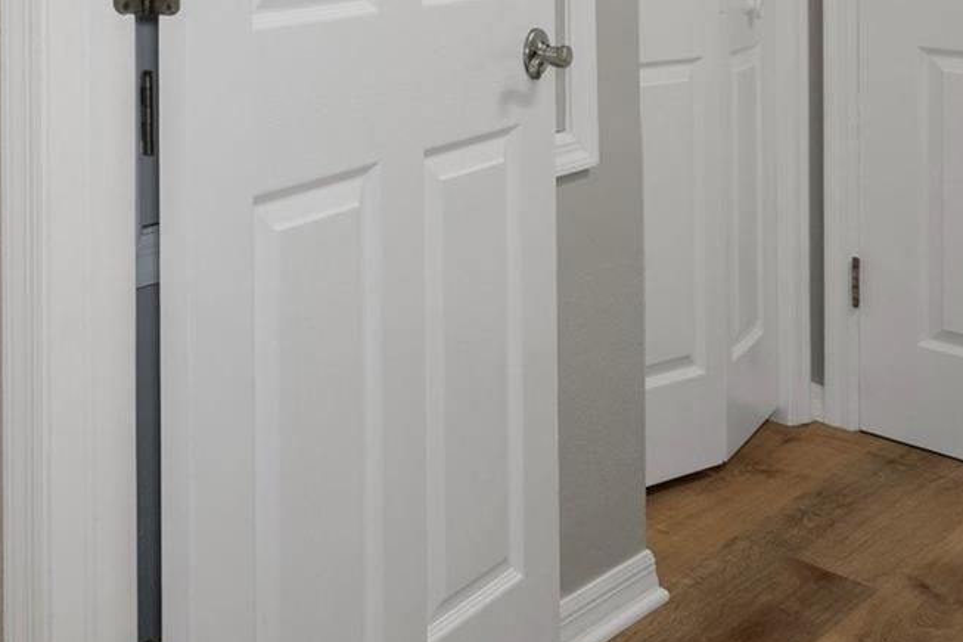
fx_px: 1310
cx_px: -62
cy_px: -89
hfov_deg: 35.3
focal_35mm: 49
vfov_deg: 25.3
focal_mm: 20
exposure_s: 1/1.25
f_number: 8
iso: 400
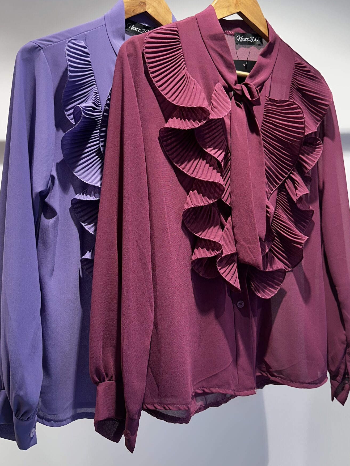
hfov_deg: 40.7
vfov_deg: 52.6
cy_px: 235
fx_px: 472
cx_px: 166
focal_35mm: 35
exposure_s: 1/100
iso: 64
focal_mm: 6.86
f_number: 1.78
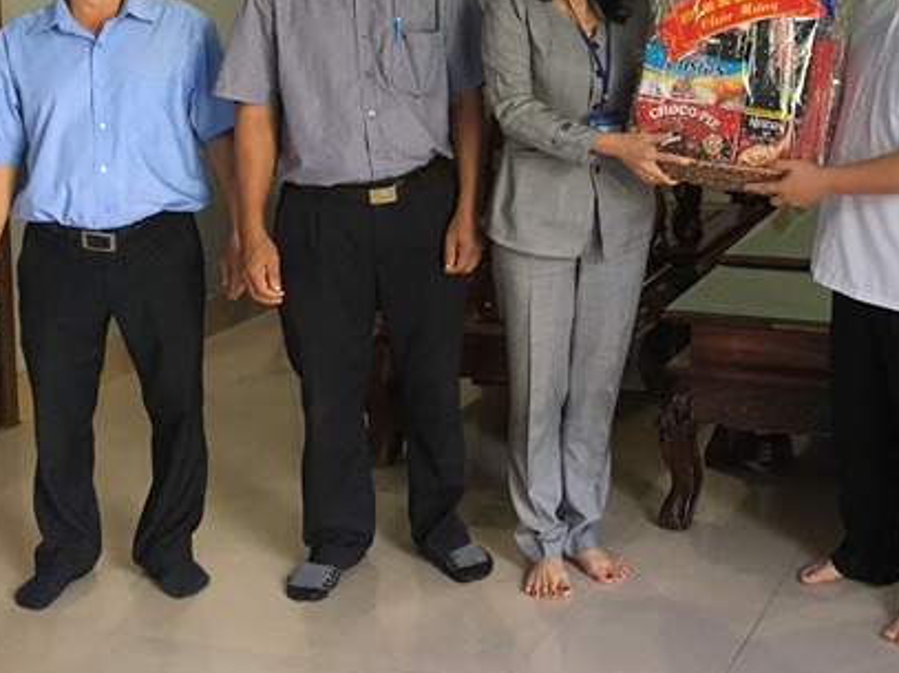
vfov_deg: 24.8
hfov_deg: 31.9
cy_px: 44
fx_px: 1480
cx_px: 835
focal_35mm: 57
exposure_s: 1/33
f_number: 2.2
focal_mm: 4.15
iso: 200
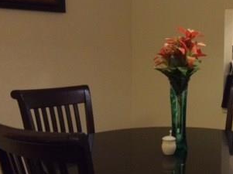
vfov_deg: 21.6
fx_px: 457
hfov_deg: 27.4
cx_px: 217
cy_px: 95
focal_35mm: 68
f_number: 2.4
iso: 200
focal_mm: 3.3
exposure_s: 1/24
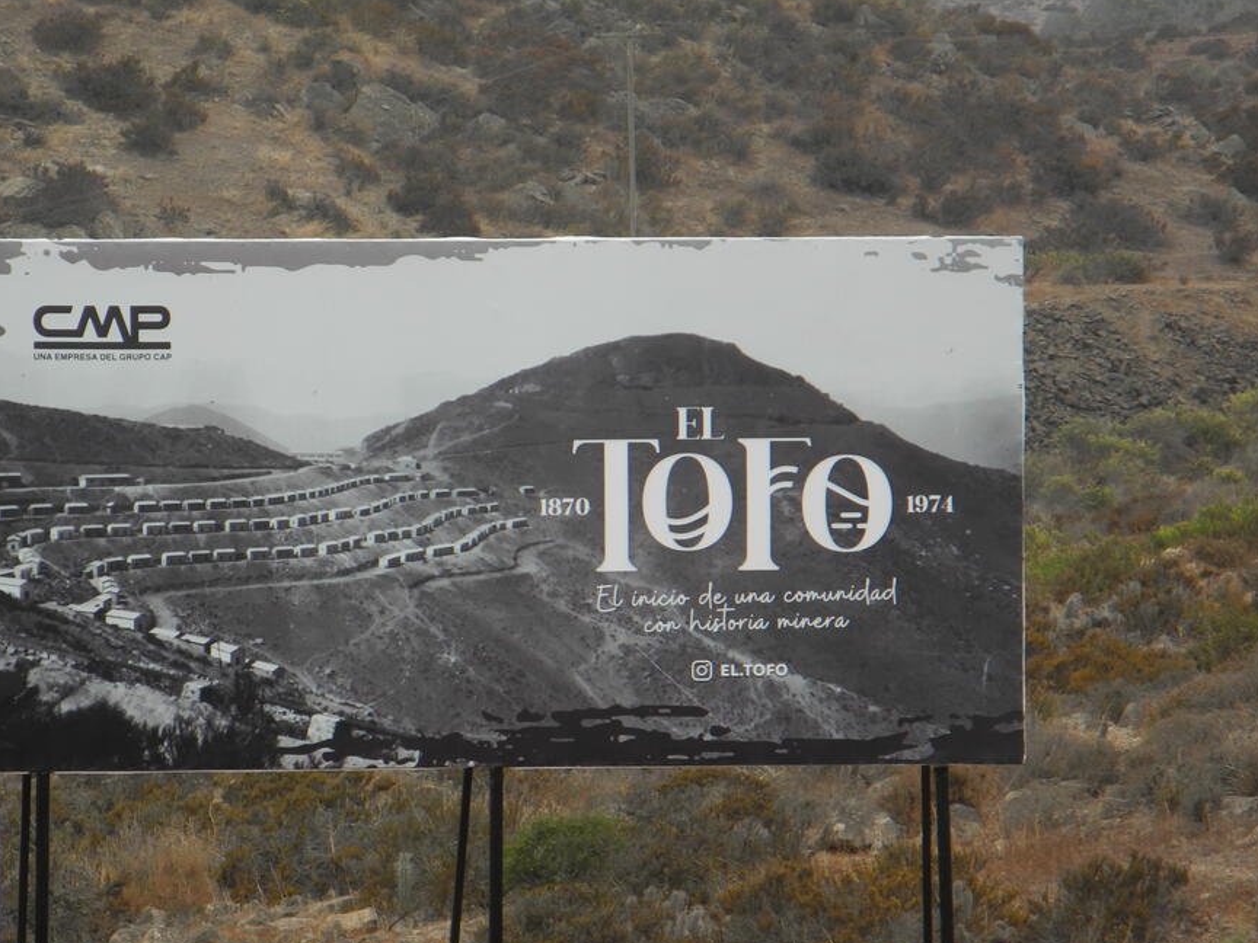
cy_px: 498
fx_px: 8613
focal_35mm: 237
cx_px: 545
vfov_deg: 6.3
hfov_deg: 8.4
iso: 100
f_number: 5.6
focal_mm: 42.6
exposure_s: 1/160
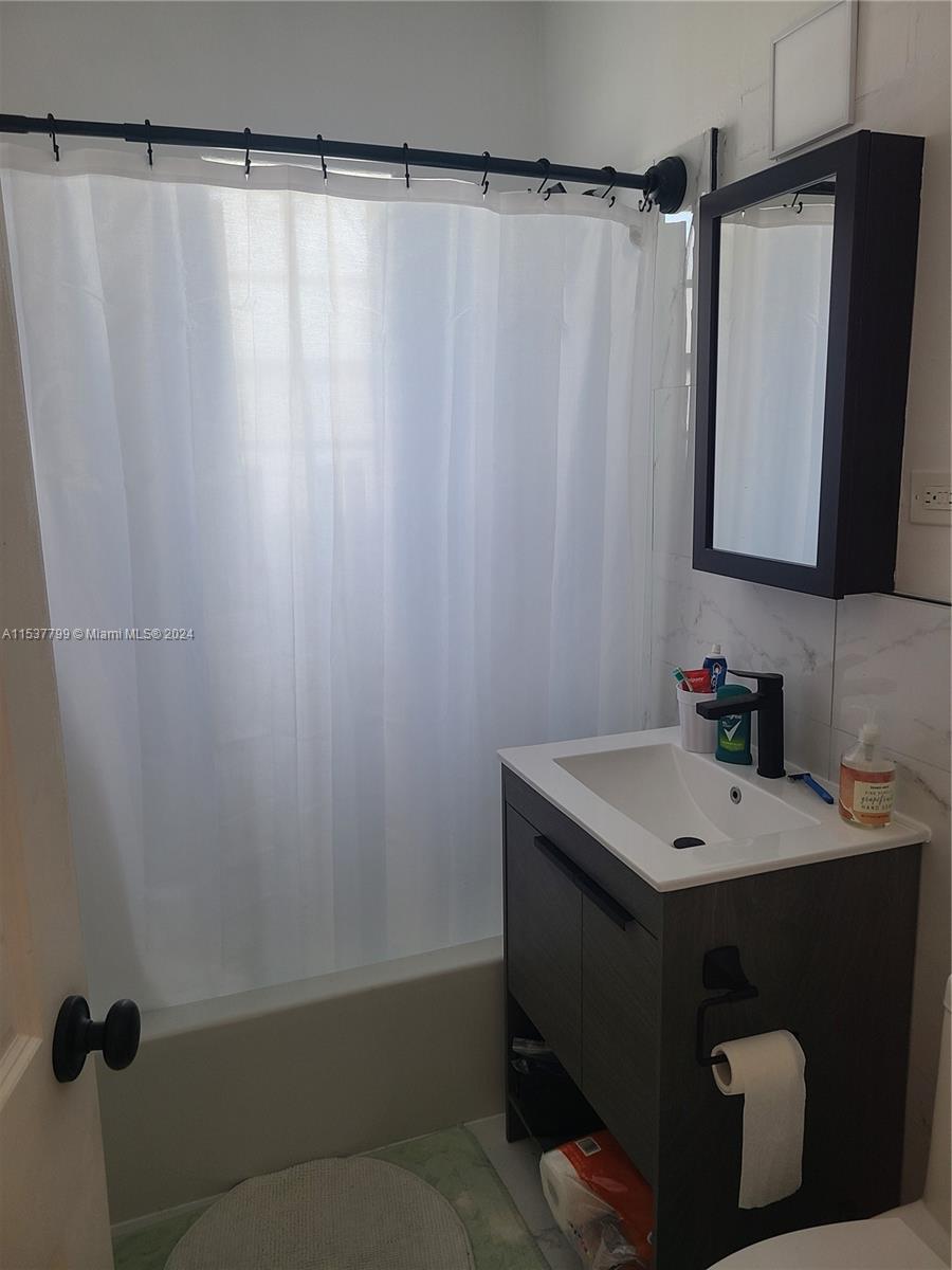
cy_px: 635
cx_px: 476
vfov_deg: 67.3
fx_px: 953
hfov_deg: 53.1
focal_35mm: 26
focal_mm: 5.4
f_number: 1.8
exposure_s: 1/60
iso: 50
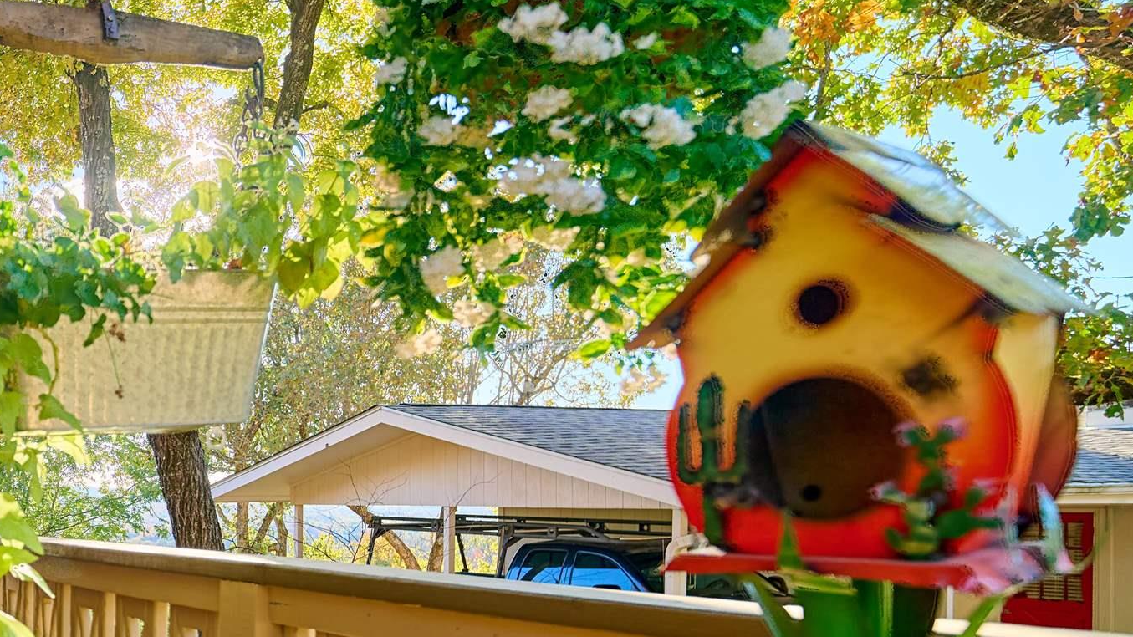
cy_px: 503
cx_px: -65
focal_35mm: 38
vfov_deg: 30.5
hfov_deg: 43.1
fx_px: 1142
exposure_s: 1/1000
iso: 250
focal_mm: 16
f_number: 2.8
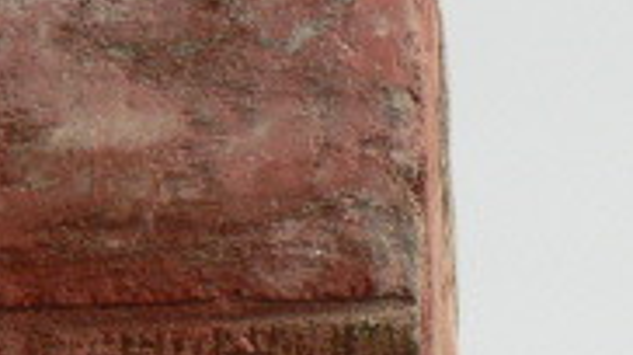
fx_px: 9458
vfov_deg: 2.1
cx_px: -73
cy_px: 818
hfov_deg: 3.8
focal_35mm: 564
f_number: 5.6
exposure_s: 1/400
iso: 80
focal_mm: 24.6
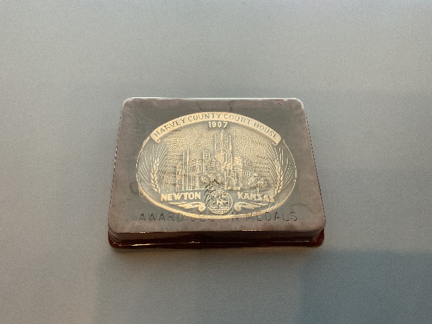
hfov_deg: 61.7
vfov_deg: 48.2
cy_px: 162
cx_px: 216
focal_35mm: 29
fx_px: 362
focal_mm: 3
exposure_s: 1/60
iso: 125
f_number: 1.8
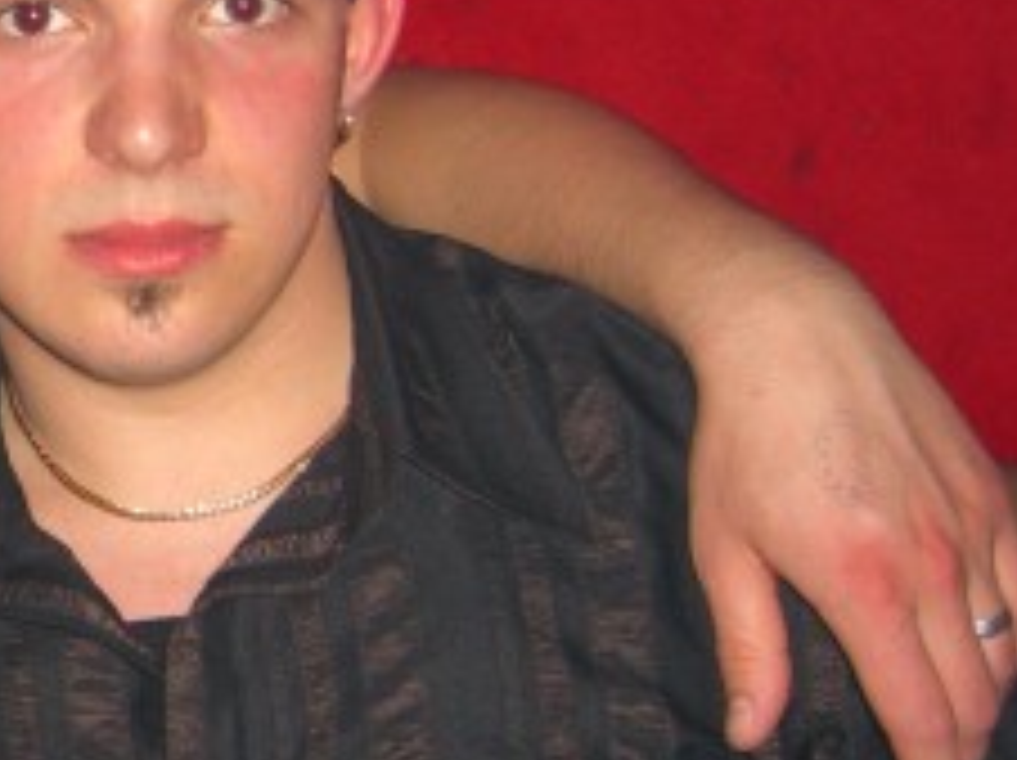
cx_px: -248
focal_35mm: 101
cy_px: 297
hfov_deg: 18.3
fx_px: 2964
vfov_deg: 14.6
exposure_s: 1/60
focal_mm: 7.9
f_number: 2.8
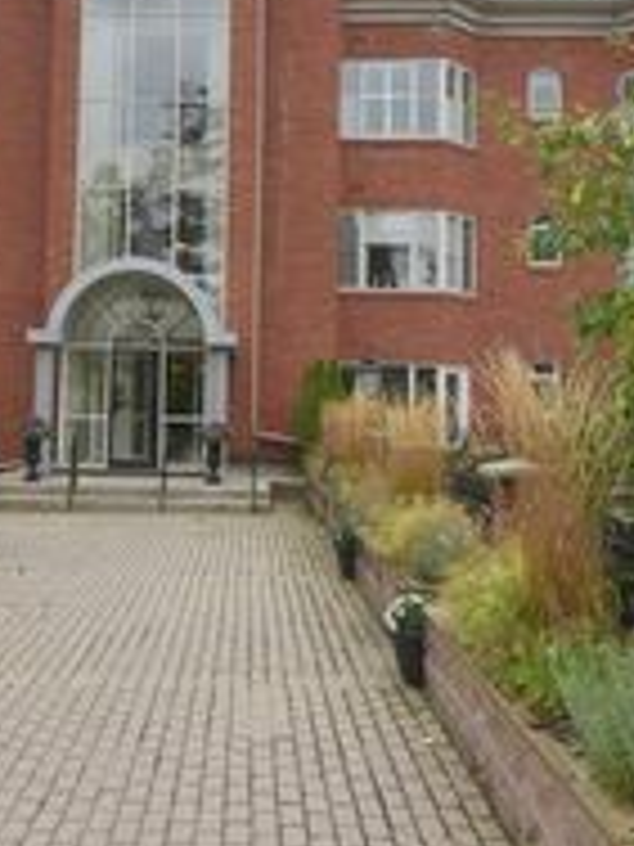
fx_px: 1033
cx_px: 225
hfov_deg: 33.9
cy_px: 317
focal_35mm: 42
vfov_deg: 44.2
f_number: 5.6
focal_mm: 11
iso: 110
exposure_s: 1/125
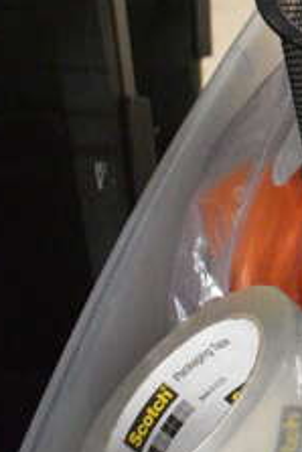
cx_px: 590
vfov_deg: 24.5
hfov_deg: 14.2
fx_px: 1030
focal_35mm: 82
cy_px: 116
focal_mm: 20
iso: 8000
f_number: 3.5
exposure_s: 1/125
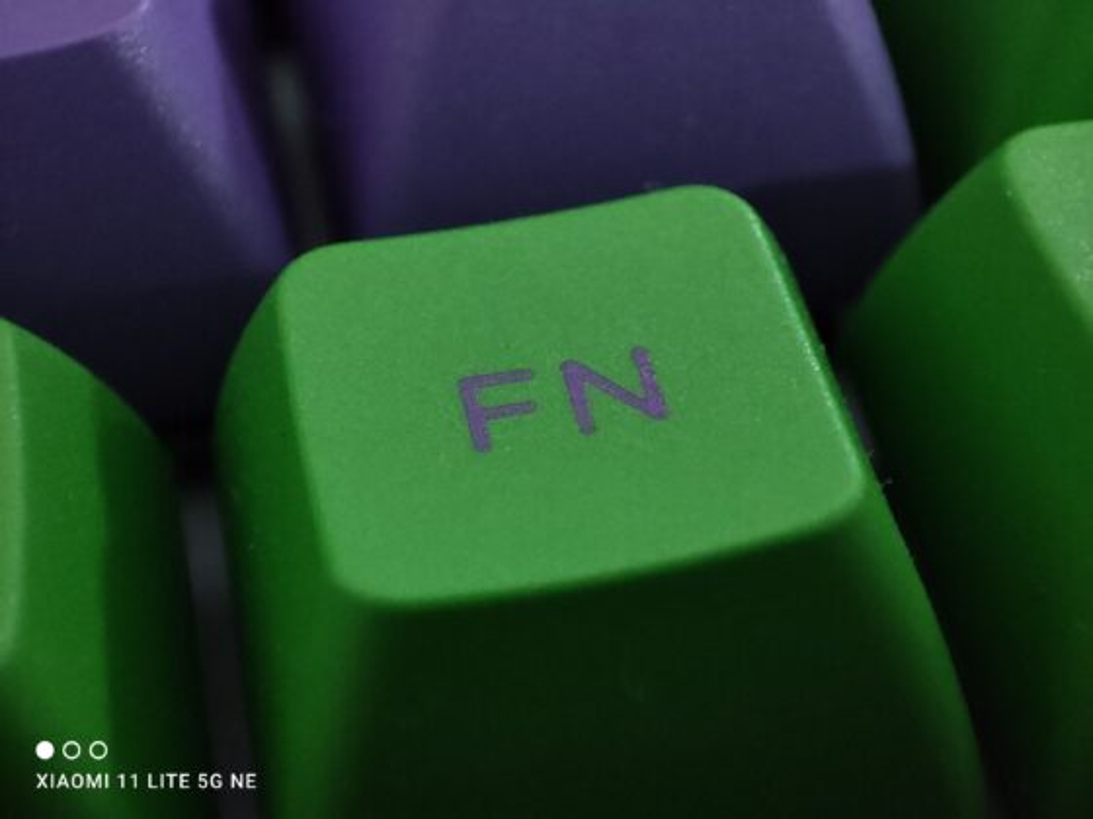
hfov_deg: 38.9
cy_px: 410
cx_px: 546
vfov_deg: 29.7
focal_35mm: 49
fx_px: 1547
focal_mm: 4.1
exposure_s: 1/24
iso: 1002
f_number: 2.4
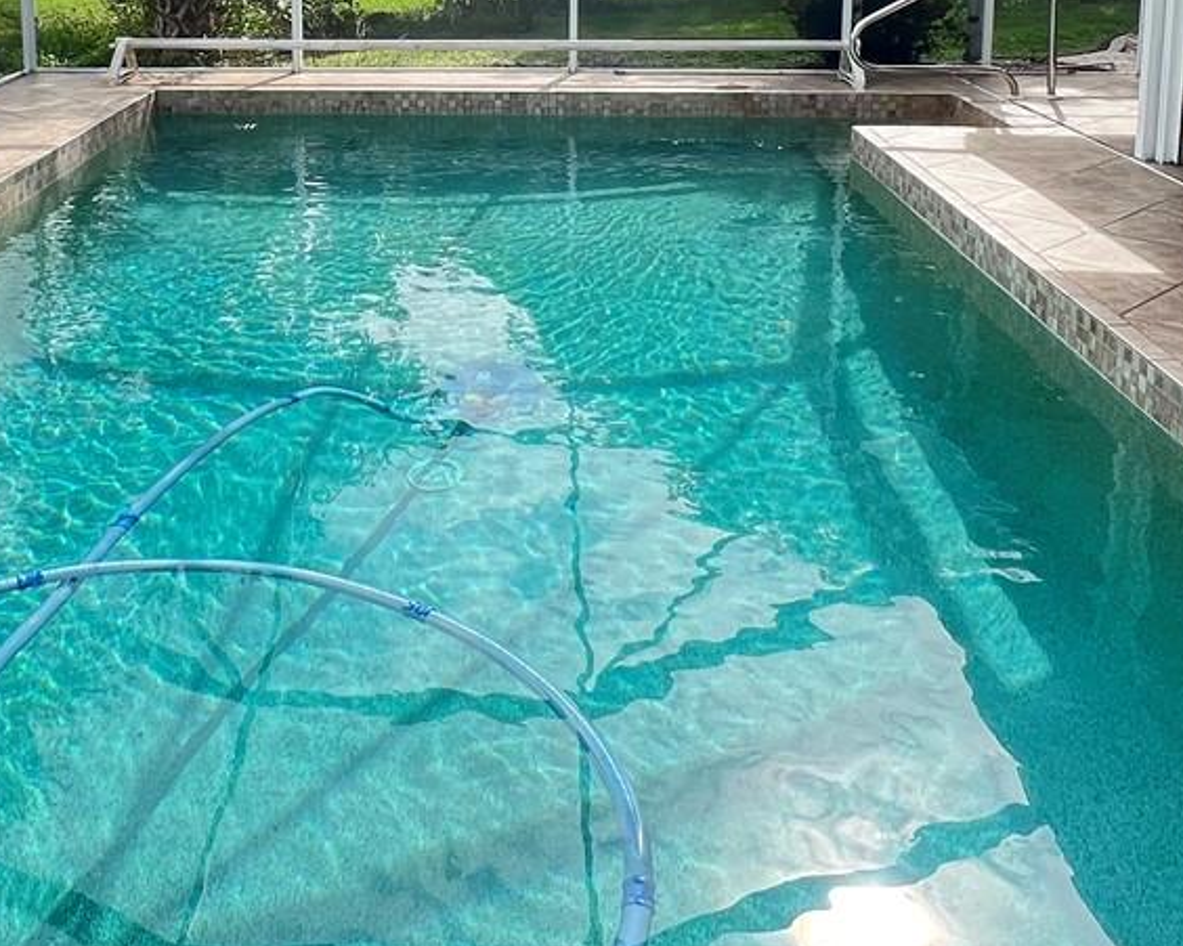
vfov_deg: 37.9
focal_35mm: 36
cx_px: 476
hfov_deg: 50.0
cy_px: 67
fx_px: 1260
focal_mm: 1.57
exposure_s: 1/377
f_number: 1.8
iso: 32
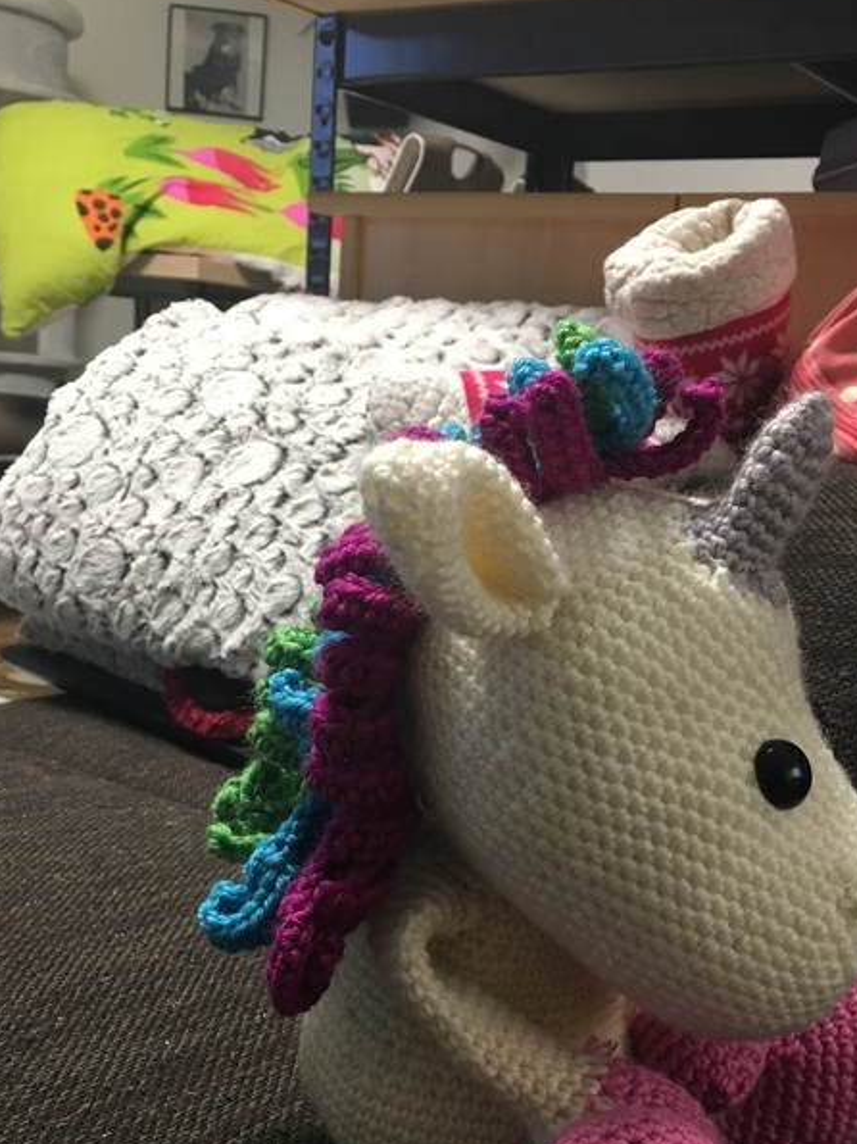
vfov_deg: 47.3
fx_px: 1288
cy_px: 740
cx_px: 505
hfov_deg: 36.7
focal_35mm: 39
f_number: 2.2
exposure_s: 1/33
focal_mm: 4.15
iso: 160
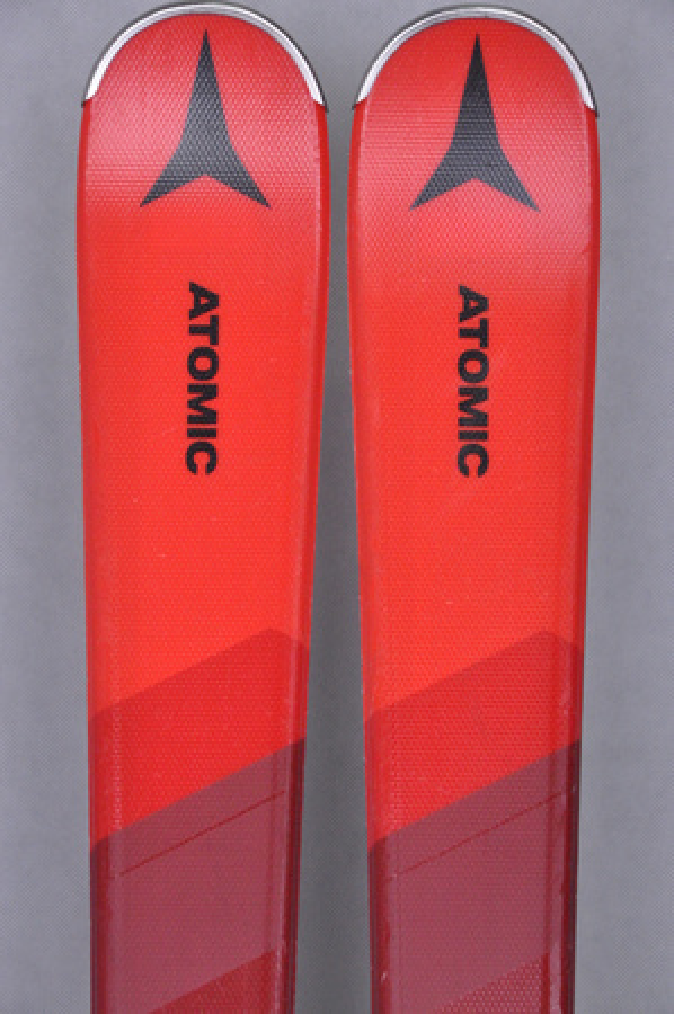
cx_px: 337
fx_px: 4433
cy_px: 507
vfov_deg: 13.1
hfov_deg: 8.7
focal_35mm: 158
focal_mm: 105
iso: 3200
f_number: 9.5
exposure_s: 1/125
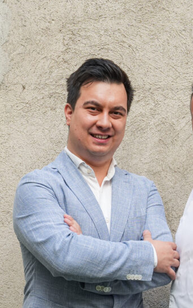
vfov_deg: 17.2
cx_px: 163
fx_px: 1017
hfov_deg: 10.8
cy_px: 221
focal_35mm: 121
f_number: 5
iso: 500
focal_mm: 48
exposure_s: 1/320
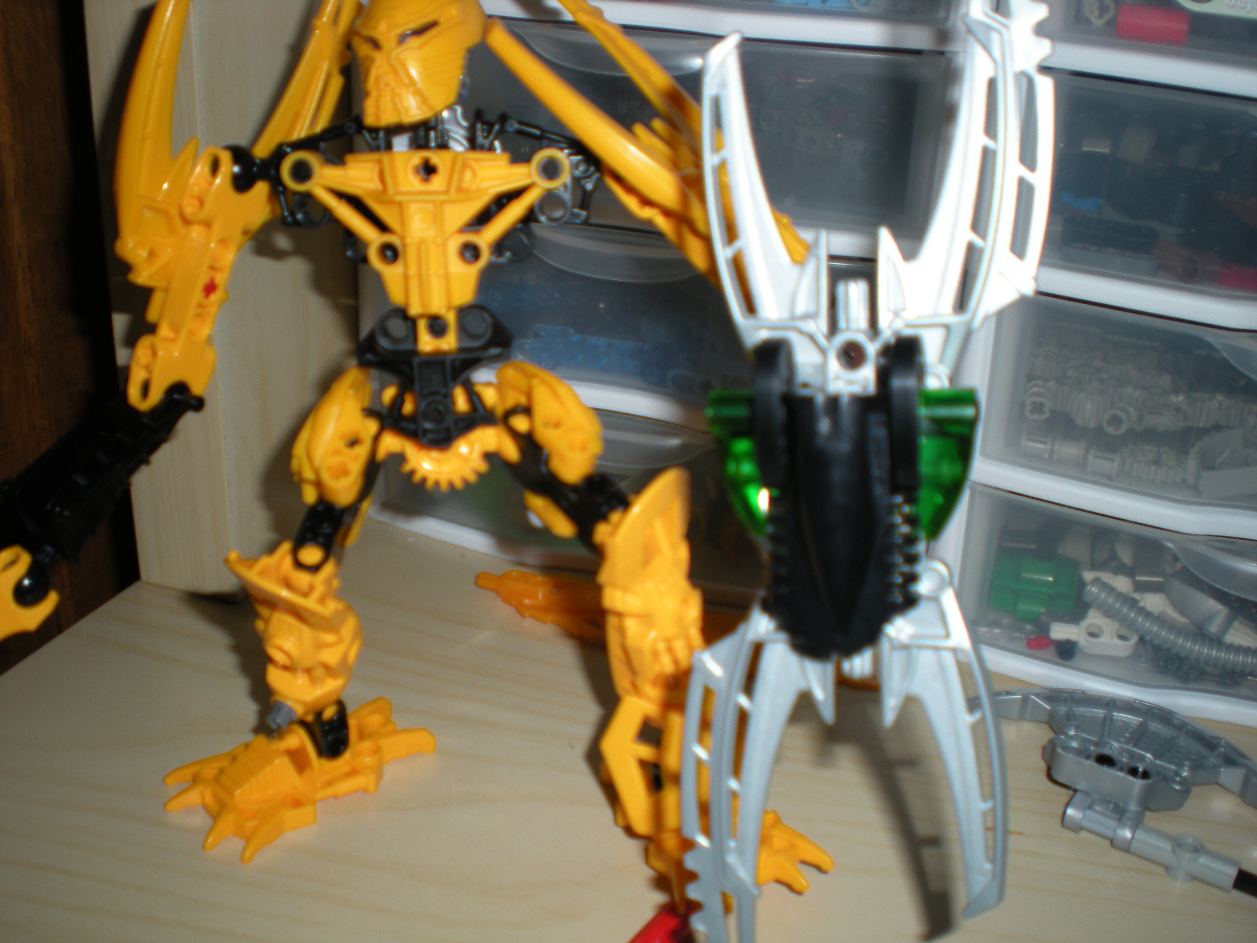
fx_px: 1380
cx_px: 628
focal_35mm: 38
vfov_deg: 37.7
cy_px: 472
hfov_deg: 49.0
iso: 64
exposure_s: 1/60
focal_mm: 6.3
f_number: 3.1
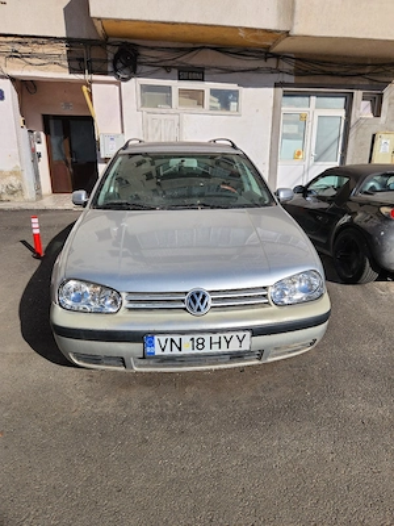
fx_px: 349
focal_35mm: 23
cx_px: 197
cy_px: 263
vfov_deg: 73.9
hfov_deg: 58.9
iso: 20
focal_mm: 5.4
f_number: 1.8
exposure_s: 1/3333
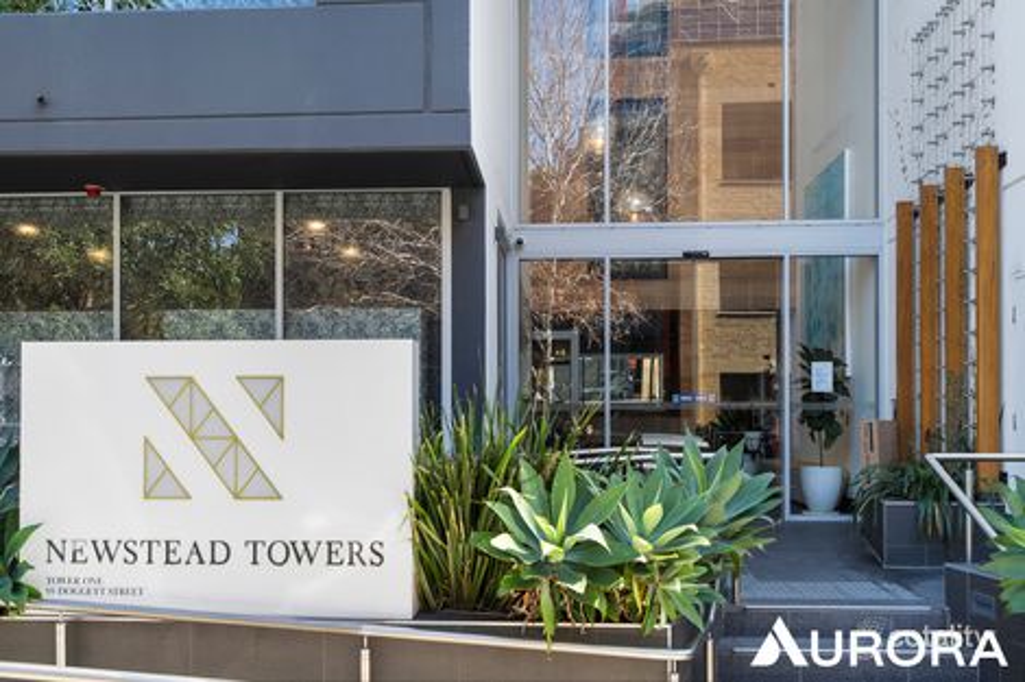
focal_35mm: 35
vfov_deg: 37.8
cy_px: 341
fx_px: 996
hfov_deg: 54.5
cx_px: 512
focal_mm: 35
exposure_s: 1/640
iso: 1250
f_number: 5
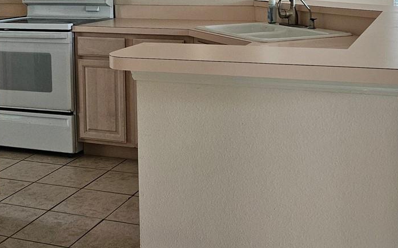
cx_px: 178
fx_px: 607
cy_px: 25
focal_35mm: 56
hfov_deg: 36.3
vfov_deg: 22.6
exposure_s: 1/120
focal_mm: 5.4
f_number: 1.8
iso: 320
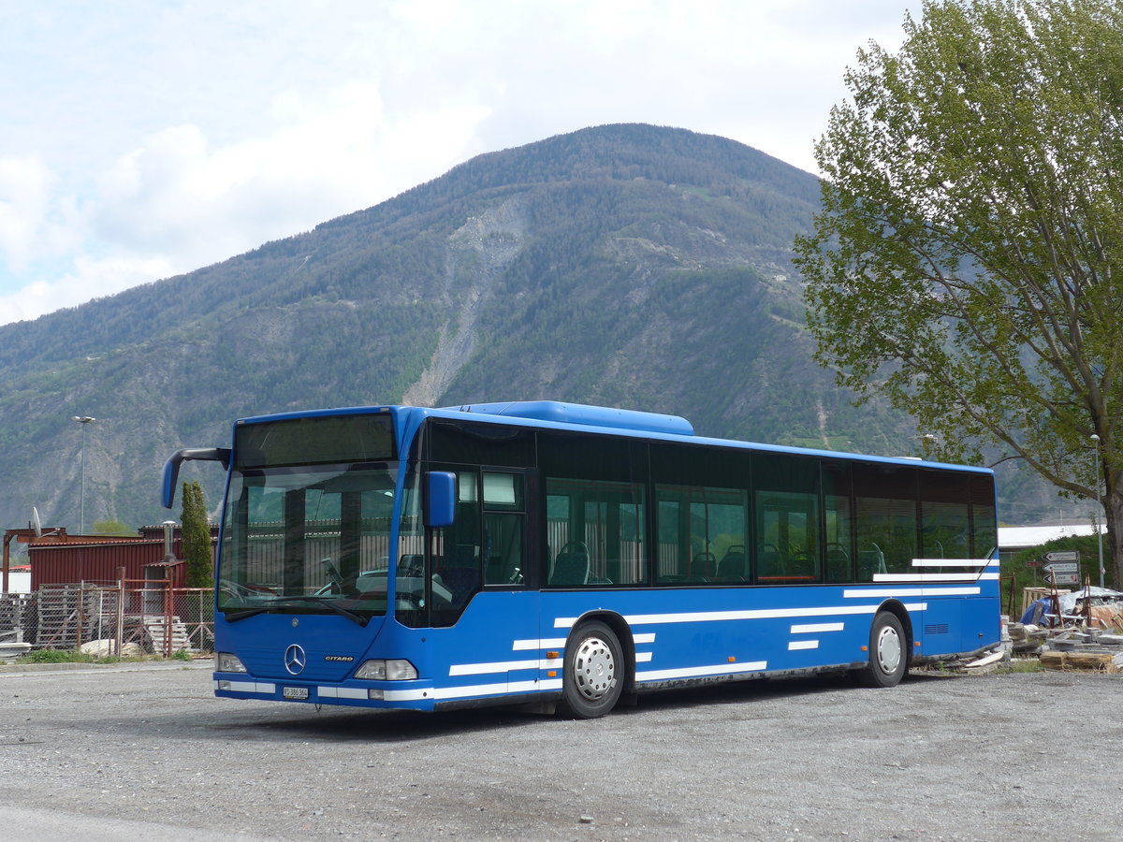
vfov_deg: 28.0
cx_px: 562
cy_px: 421
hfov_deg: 36.8
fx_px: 1687
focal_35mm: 52
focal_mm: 10.7
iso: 80
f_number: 3.3
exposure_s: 1/800
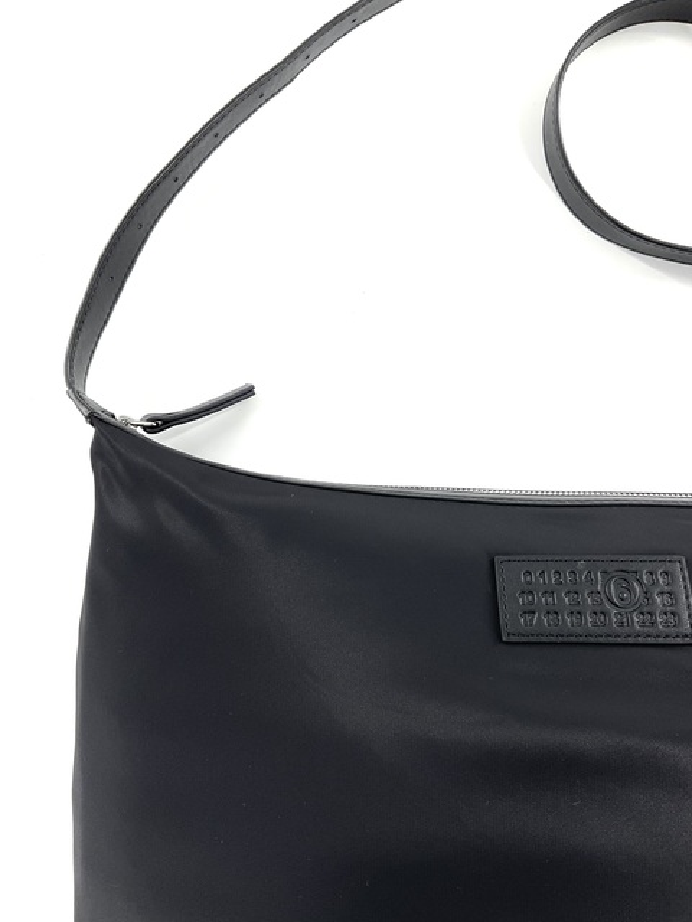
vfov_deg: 61.7
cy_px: 461
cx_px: 346
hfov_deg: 48.2
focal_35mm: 29
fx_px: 773
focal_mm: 3
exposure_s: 1/120
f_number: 1.8
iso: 20
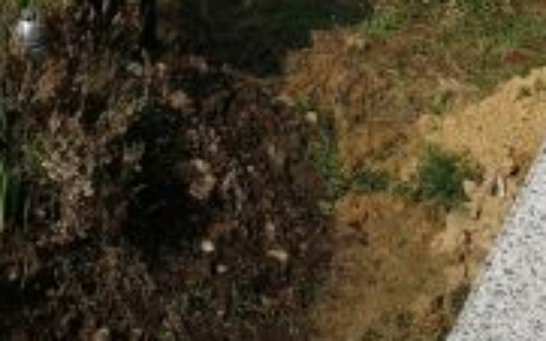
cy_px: -347
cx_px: 21
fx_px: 1502
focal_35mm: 101
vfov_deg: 11.6
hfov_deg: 20.1
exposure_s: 1/1524
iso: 50
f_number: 1.8
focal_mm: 3.88
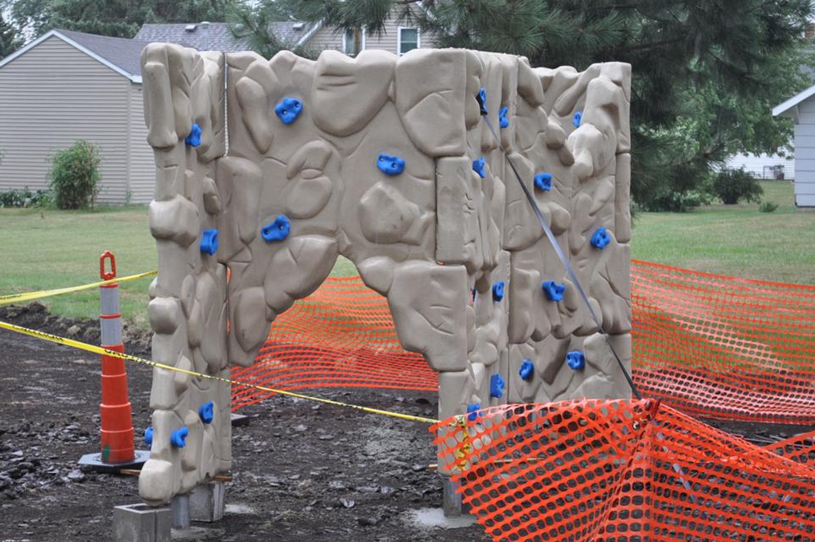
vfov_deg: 13.9
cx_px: 354
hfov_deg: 20.7
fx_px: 2230
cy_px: 279
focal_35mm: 99
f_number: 5.6
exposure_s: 1/125
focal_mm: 55
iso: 360
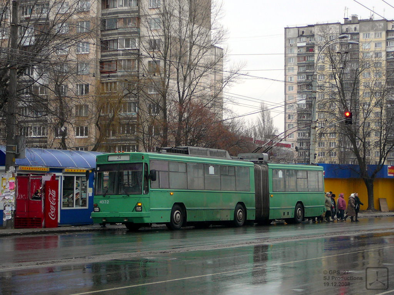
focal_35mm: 71
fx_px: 808
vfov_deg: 20.7
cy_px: 148
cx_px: 197
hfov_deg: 27.4
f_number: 3.7
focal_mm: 10.5
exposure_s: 1/125
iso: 100
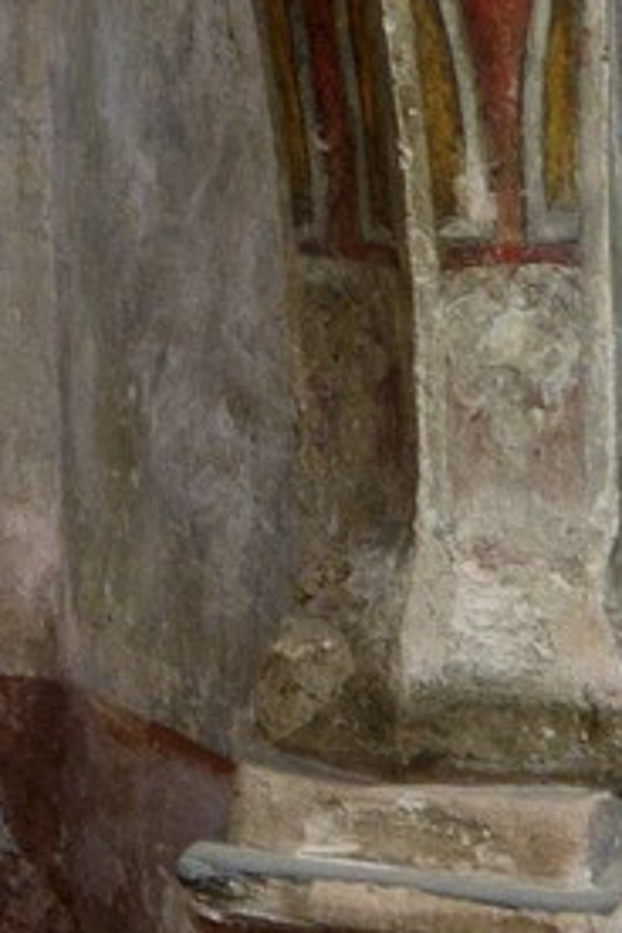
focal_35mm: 220
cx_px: -740
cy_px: -1433
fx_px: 5701
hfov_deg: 6.0
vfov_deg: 8.4
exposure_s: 1/25
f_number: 5
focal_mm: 38
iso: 1600
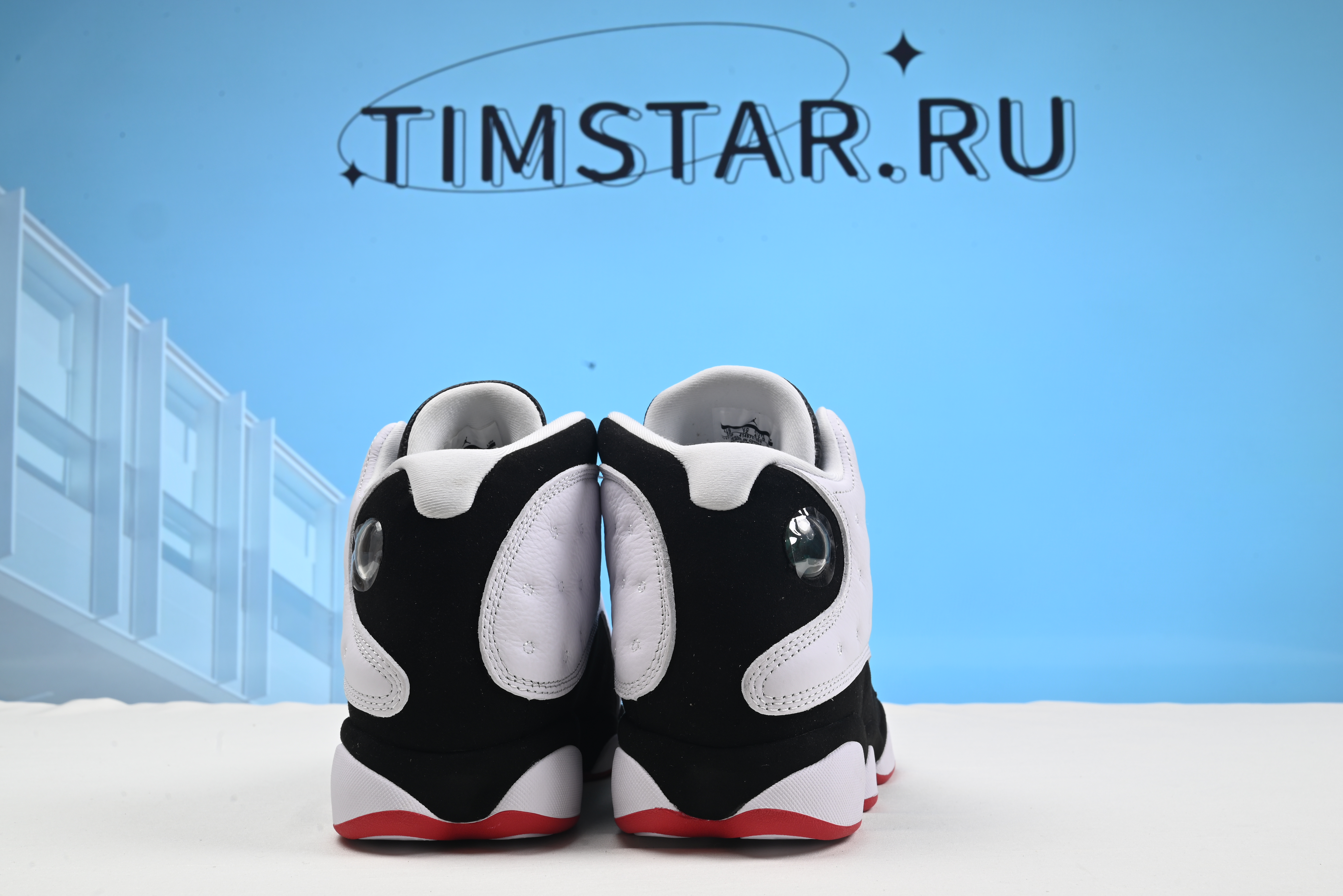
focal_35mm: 40
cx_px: 672
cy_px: 448
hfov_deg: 48.4
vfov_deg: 33.4
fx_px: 1493
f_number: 16
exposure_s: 1/2.5
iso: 100
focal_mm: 40
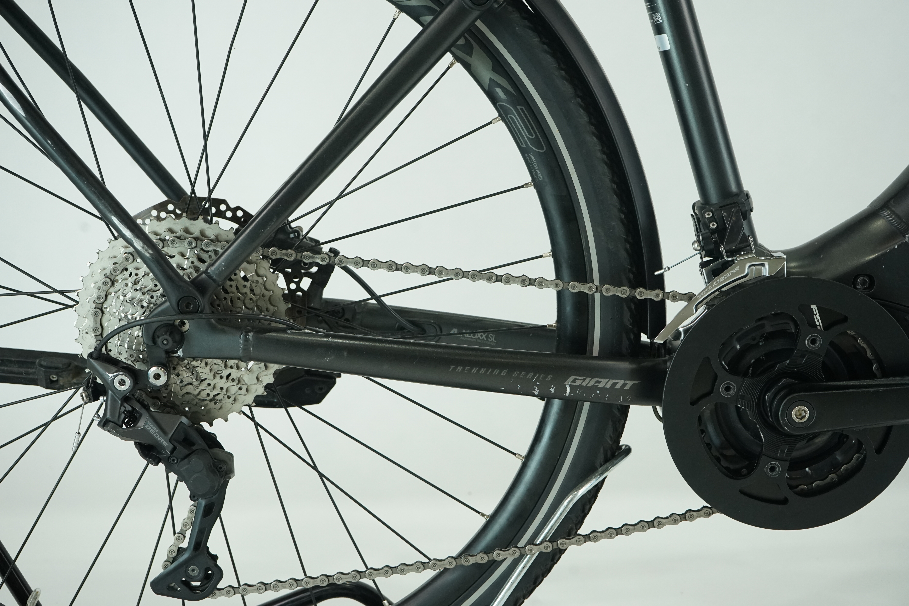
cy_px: 303
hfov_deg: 36.9
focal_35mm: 54
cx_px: 454
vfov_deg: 25.1
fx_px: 1363
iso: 2000
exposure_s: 1/200
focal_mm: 54
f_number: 7.1
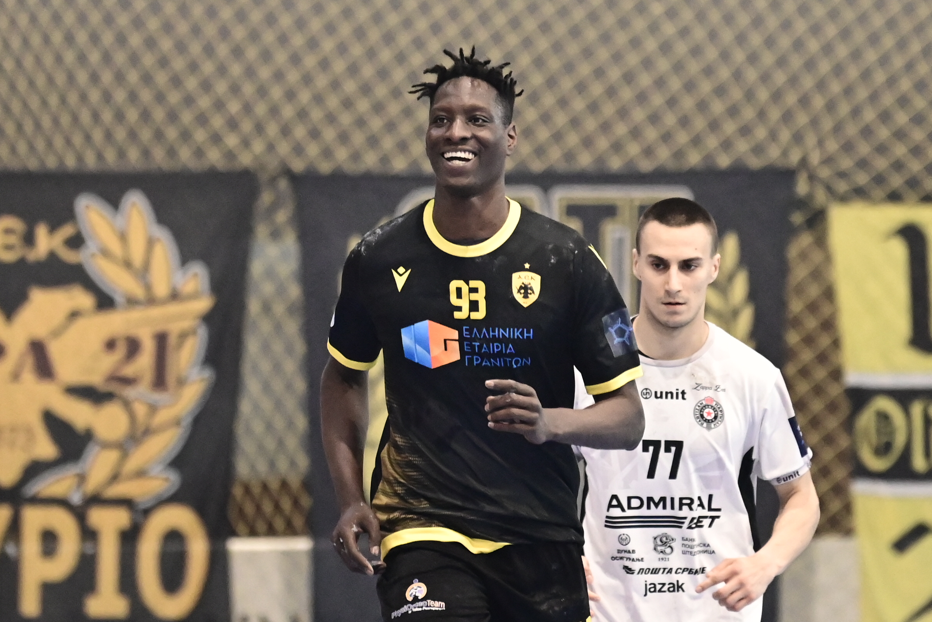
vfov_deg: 6.9
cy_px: 311
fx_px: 5177
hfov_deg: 10.3
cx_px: 466
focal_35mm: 200
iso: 2500
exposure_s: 1/640
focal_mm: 200
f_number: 2.8
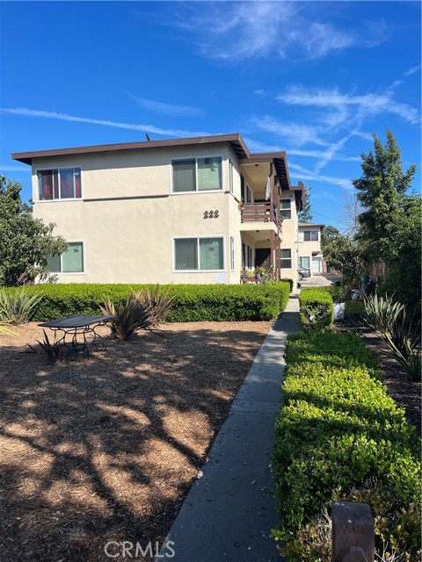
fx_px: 423
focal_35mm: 26
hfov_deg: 53.1
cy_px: 281
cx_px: 211
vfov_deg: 67.3
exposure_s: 1/4444
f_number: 1.5
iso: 50
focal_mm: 5.7
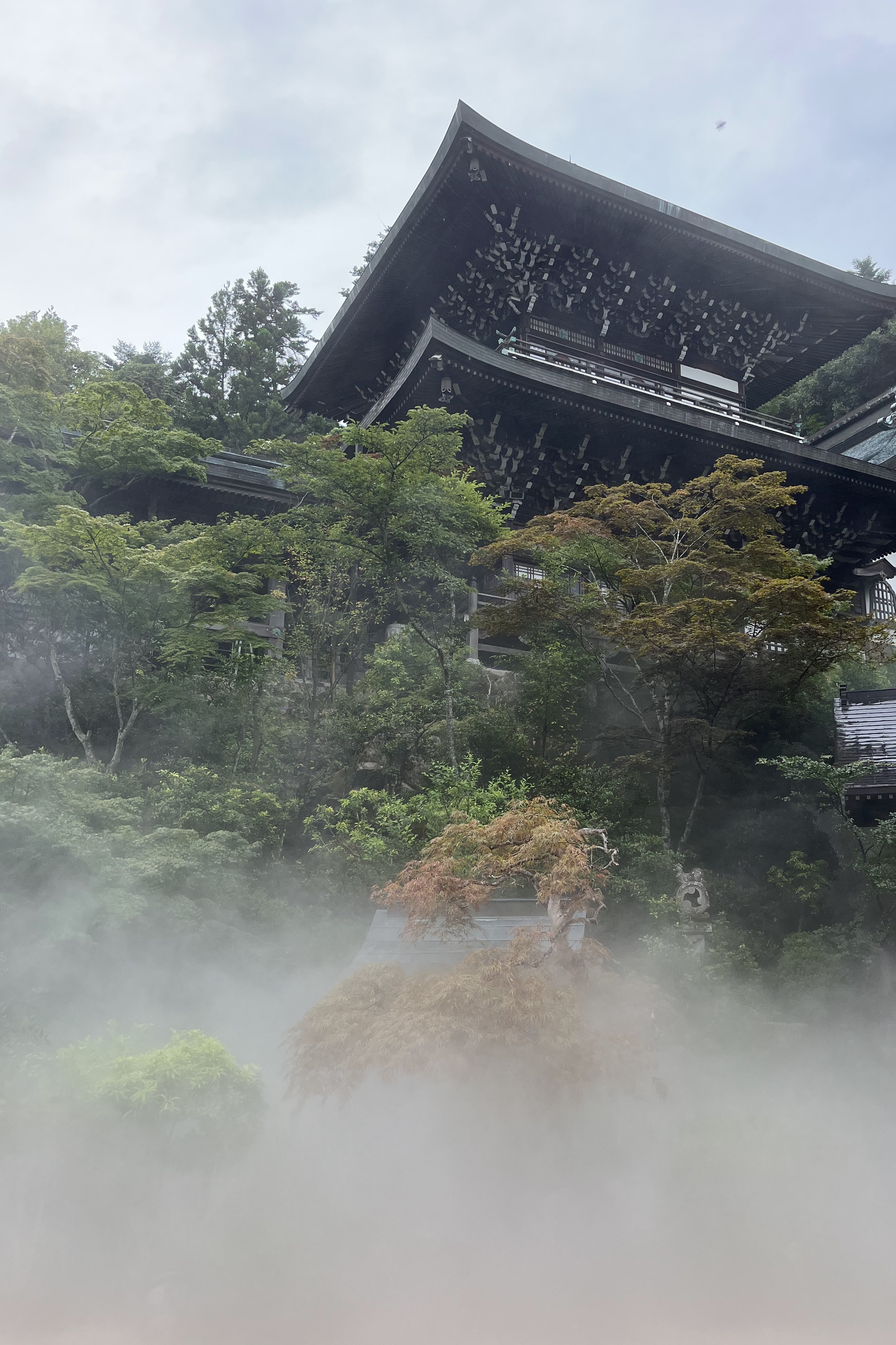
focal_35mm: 28
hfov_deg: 46.3
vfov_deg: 65.5
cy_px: 680
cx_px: 511
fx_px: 1045
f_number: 1.6
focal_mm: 5.1
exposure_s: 1/992
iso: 50
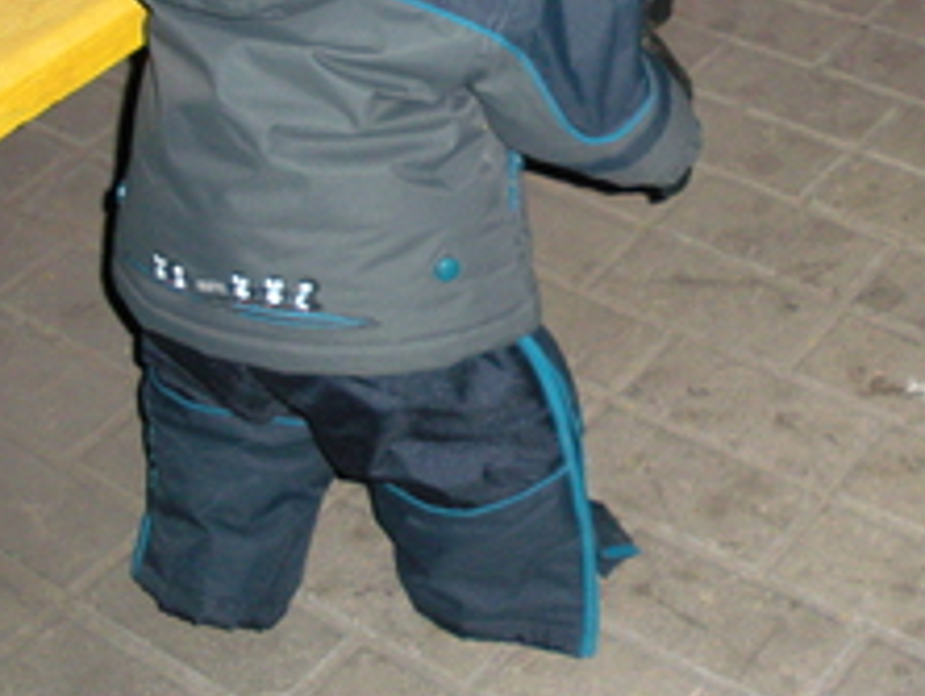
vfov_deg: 20.1
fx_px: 1953
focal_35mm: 73
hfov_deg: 26.0
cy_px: 179
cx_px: 796
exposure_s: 1/60
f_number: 3.5
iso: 363
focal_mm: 6.3
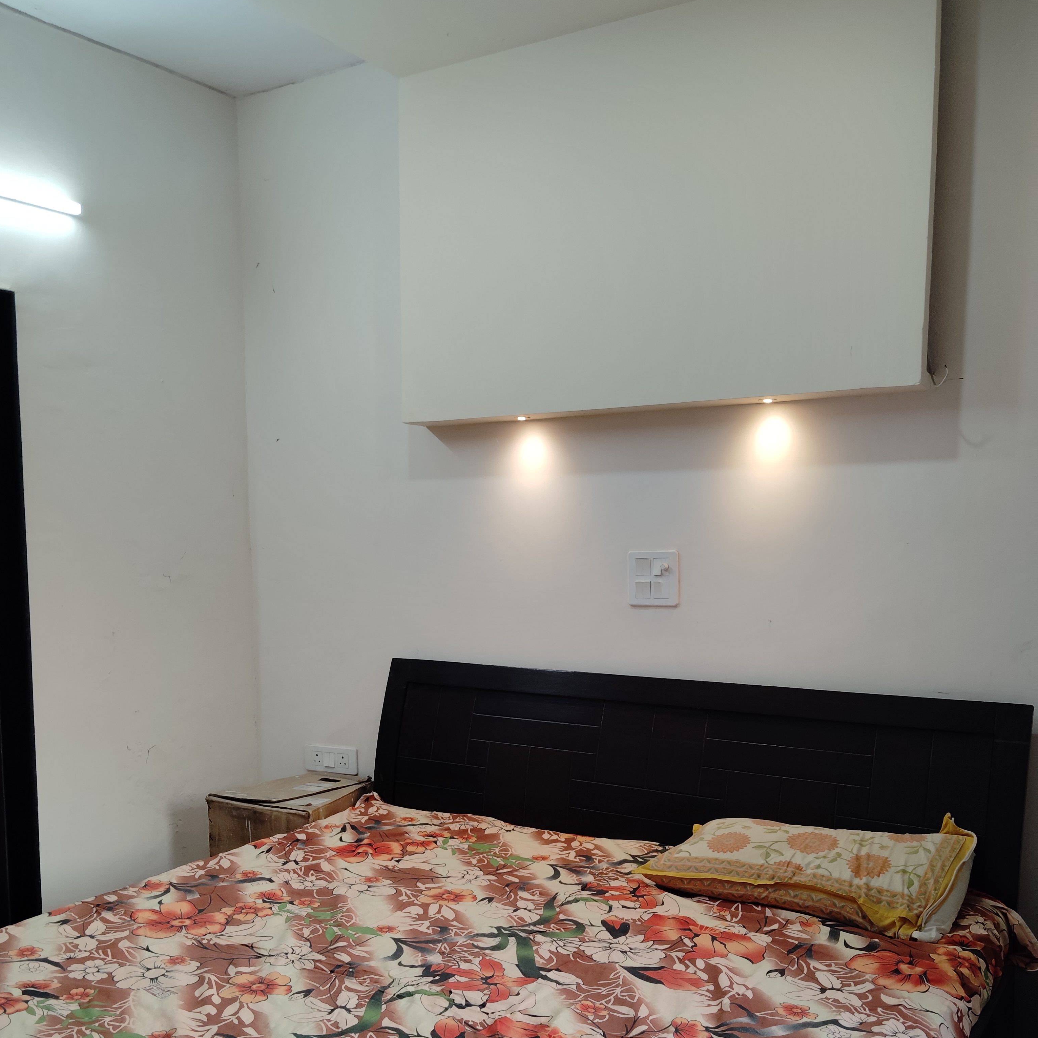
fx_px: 1120
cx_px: 519
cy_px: 638
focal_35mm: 33
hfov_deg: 49.7
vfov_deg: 49.3
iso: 398
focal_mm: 4.22
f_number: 1.8
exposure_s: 1/100
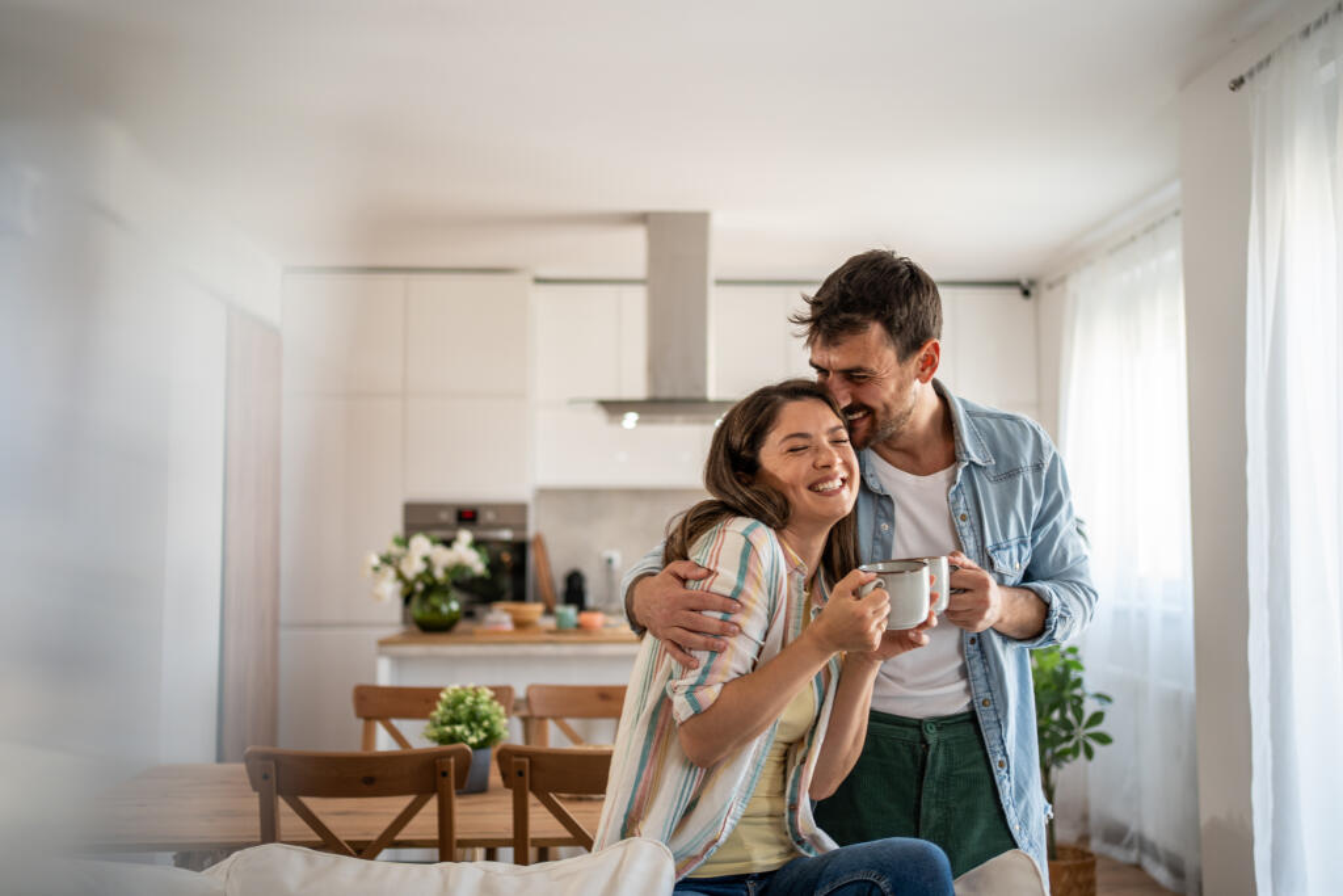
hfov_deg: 54.4
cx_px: 672
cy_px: 448
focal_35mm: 35
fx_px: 1306
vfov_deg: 37.9
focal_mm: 35
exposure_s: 1/320
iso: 640
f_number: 2
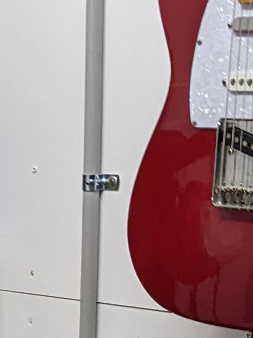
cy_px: 521
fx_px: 1598
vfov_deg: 11.5
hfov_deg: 8.6
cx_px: -239
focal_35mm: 164
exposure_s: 1/25
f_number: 1.73
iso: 91
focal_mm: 4.38
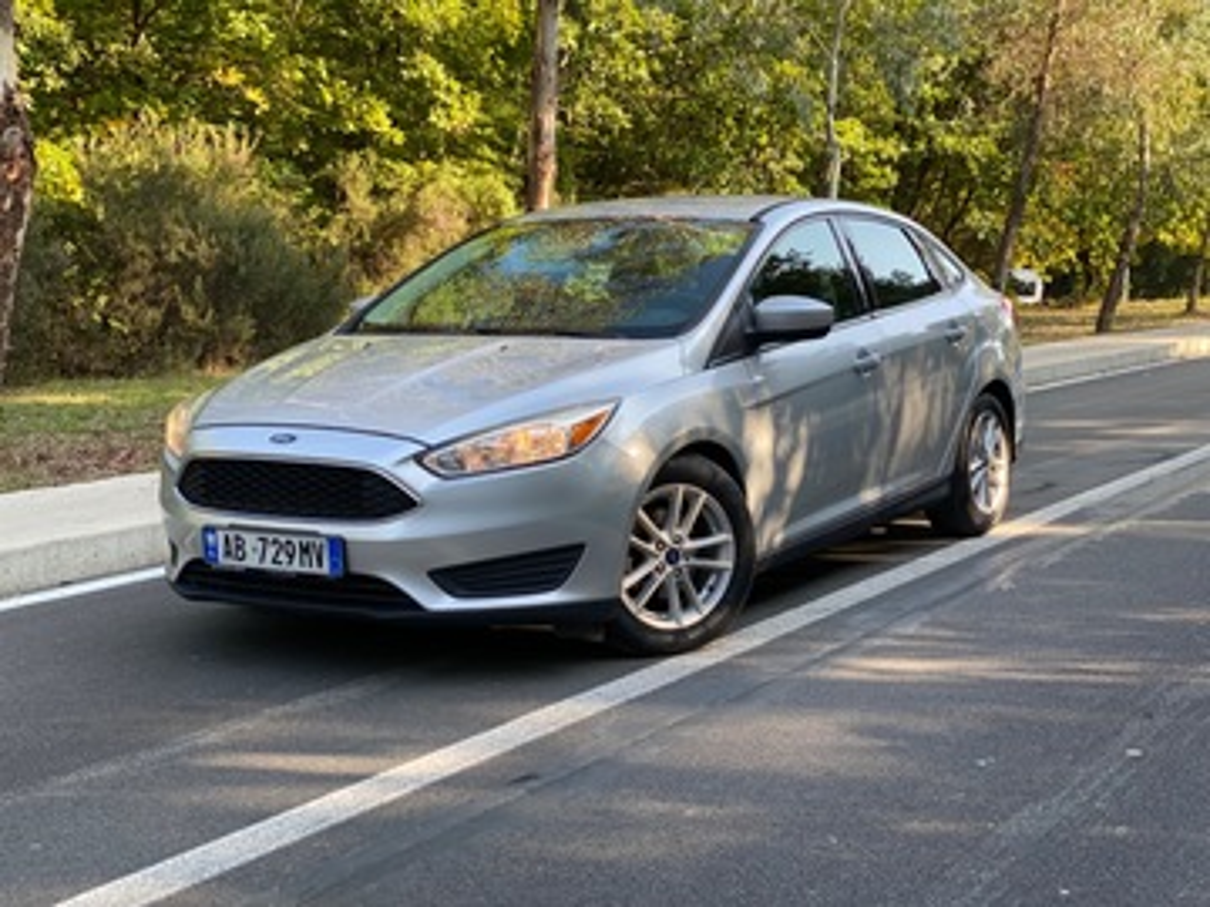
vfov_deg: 28.0
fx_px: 1818
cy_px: 454
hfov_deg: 36.8
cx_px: 605
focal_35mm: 52
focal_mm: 6
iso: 25
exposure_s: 1/122
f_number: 2
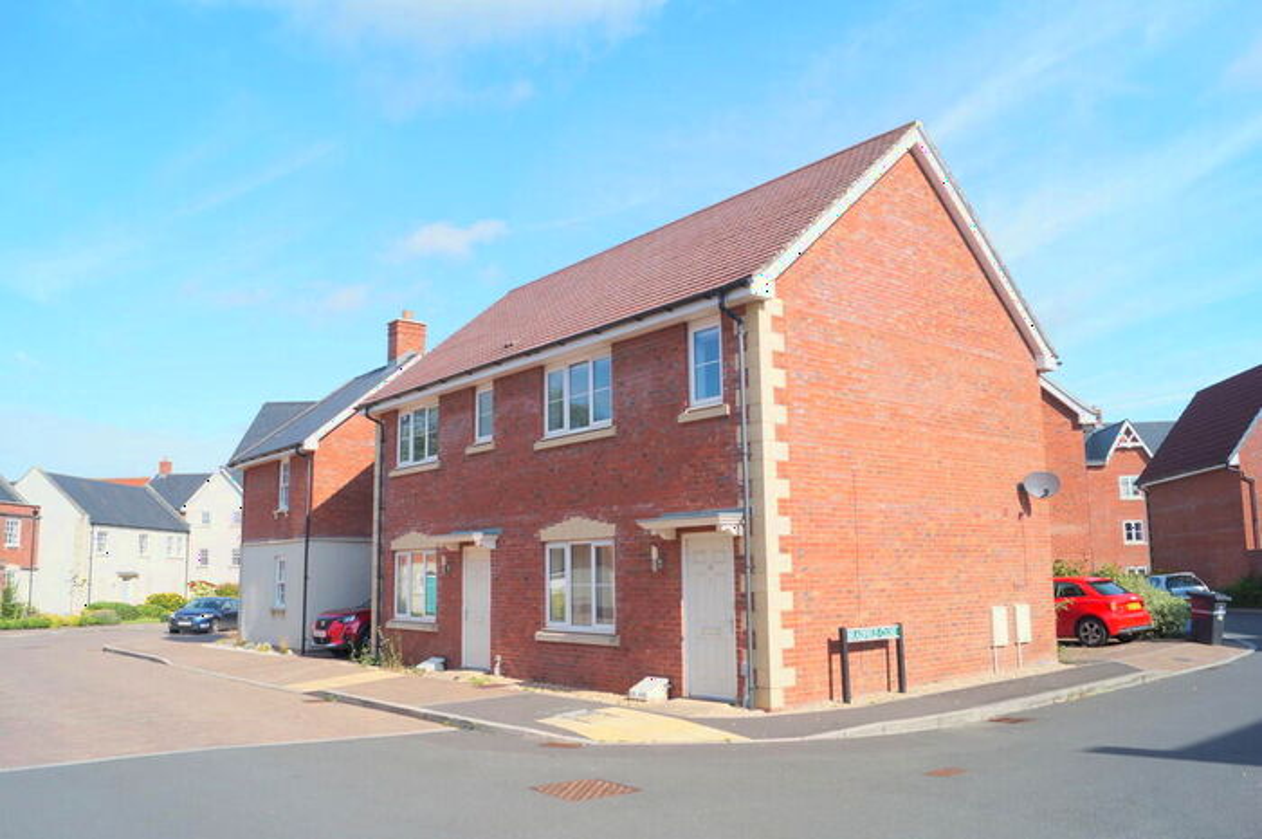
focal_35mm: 27
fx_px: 945
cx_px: 631
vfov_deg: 47.8
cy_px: 420
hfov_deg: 67.4
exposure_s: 1/160
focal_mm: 18
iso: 100
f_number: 8
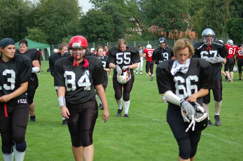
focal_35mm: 105
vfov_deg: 13.0
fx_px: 707
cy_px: 80
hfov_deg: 19.5
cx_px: 122
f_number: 4
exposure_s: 1/1000
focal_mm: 70
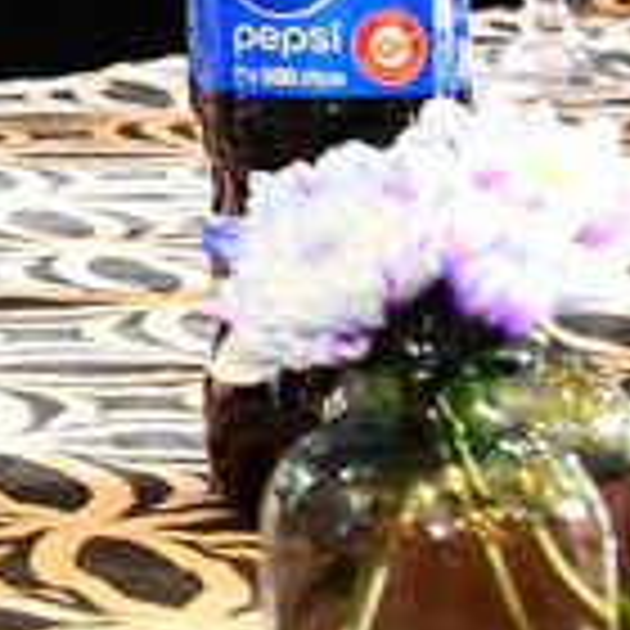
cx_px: -1688
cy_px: -754
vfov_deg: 7.0
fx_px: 4901
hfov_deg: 6.3
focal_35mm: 238
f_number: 5.6
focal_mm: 28
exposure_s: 1/160
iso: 1600
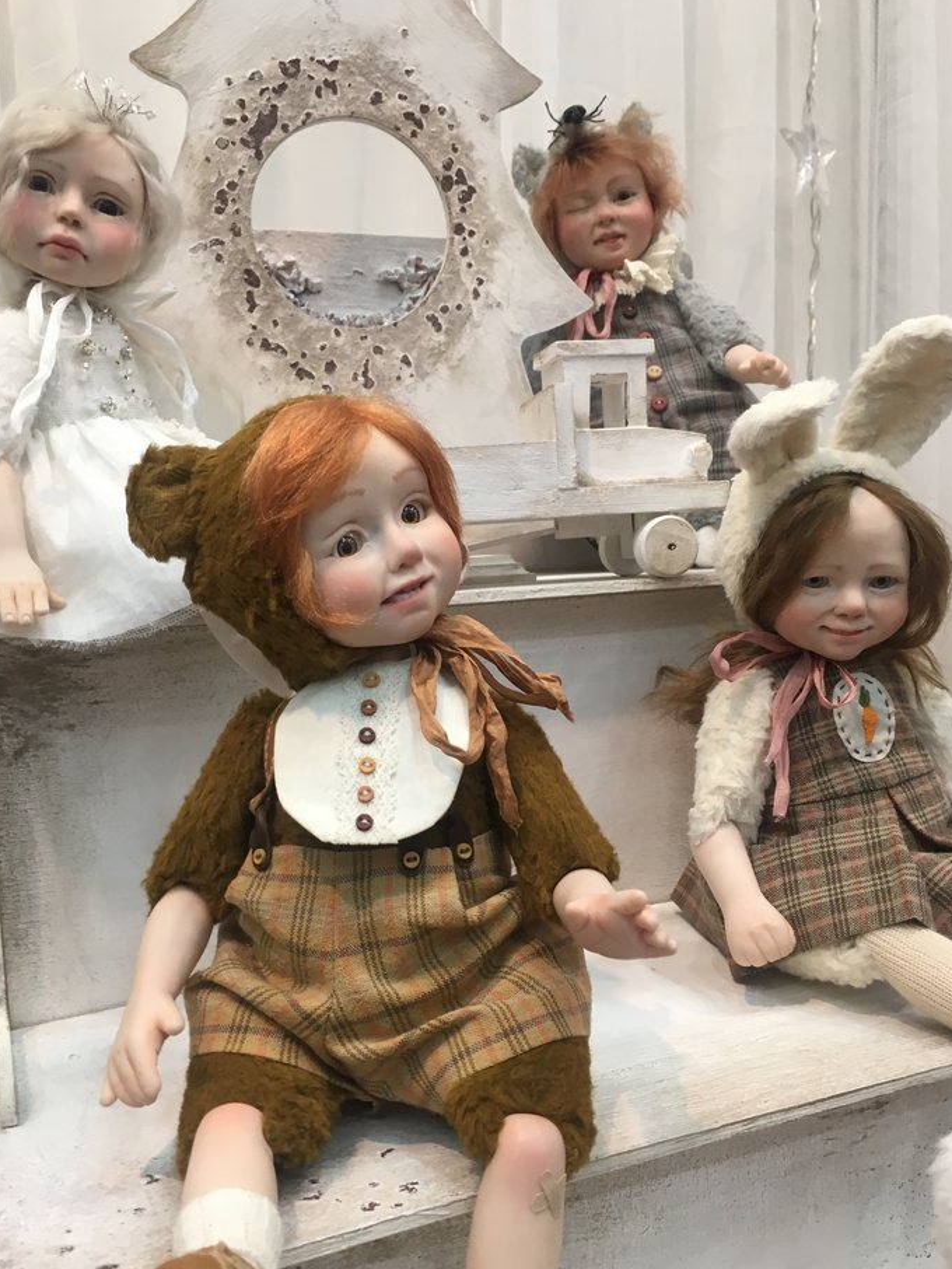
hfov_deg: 44.2
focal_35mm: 32
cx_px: 452
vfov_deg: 56.8
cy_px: 670
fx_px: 1173
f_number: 2.2
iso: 80
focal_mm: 4.15
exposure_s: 1/33
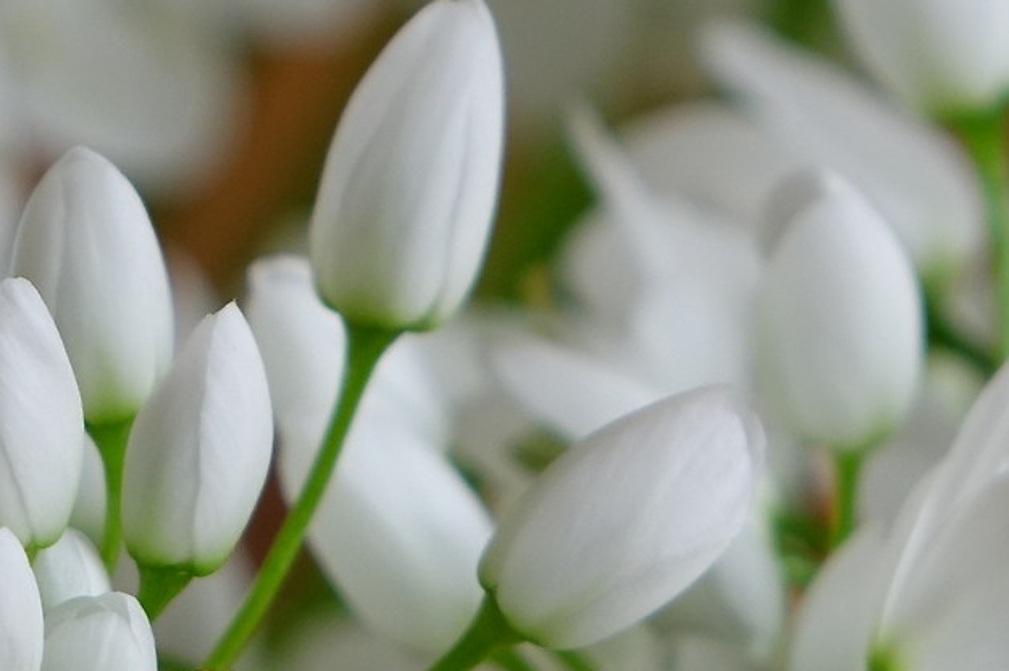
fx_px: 20561
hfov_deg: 2.8
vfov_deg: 1.9
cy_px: 1158
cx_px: 450
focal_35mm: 734
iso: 125
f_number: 5.6
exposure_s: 1/20
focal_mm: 69.95
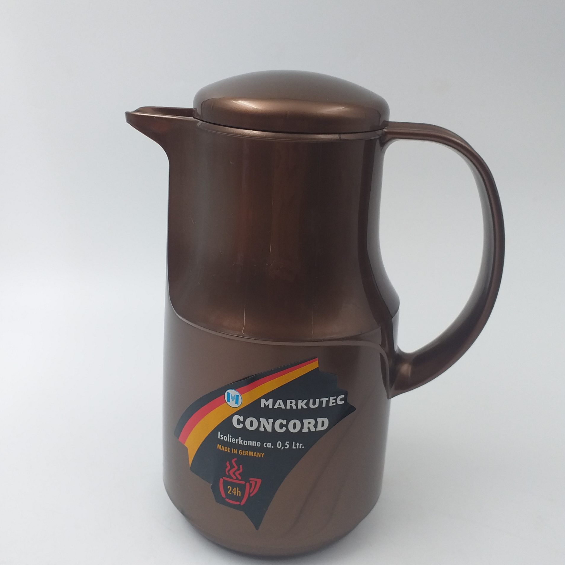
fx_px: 572
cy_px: 310
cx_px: 280
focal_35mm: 31
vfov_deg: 52.5
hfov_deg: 52.5
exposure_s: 1/105
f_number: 1.9
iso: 40
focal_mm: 3.6
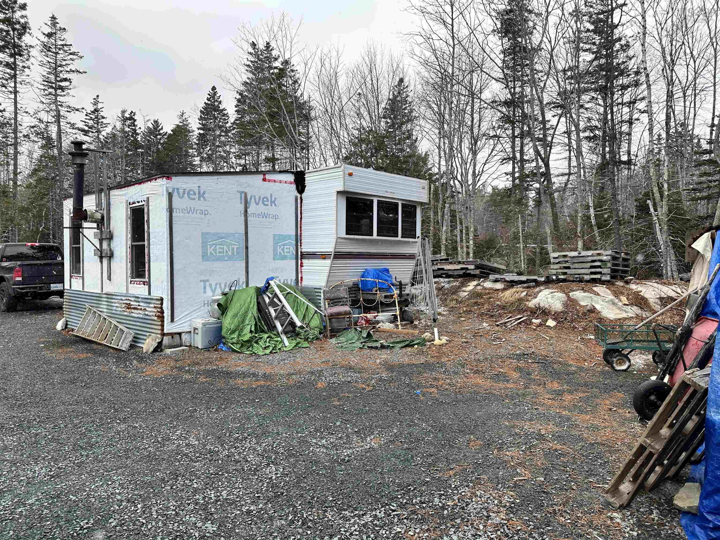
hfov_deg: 71.6
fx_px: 499
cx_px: 360
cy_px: 270
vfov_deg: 56.8
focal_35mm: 24
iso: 80
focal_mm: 6.86
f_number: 1.78
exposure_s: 1/999
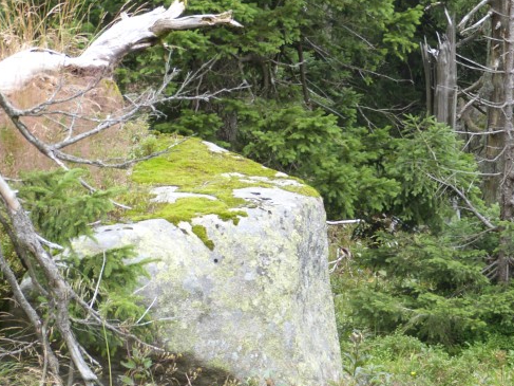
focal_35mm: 179
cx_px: 326
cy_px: 109
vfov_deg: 8.3
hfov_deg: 11.0
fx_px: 2657
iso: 100
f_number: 3.5
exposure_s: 1/80
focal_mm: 19.7
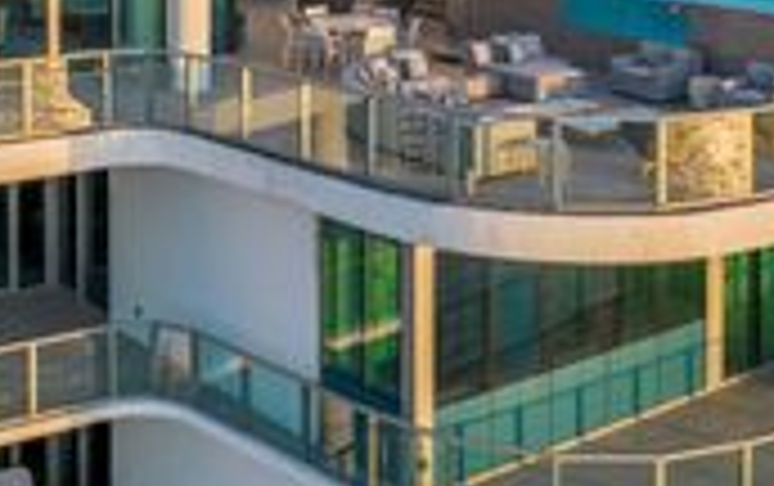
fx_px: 1373
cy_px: -119
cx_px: 297
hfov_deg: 31.4
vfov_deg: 18.8
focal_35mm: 65
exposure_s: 1/800
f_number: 2.8
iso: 100
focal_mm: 8.38
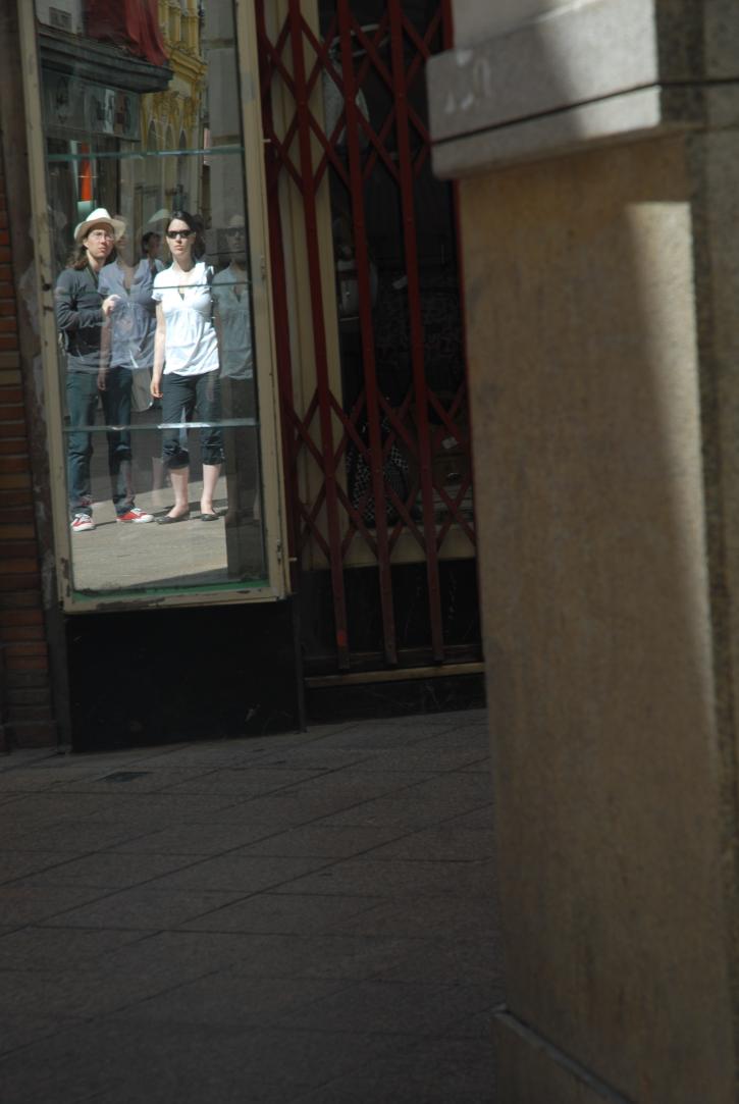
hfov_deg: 13.1
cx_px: 370
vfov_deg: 19.4
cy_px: 552
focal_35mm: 105
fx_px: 3224
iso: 100
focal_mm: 70
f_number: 6.3
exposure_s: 1/160
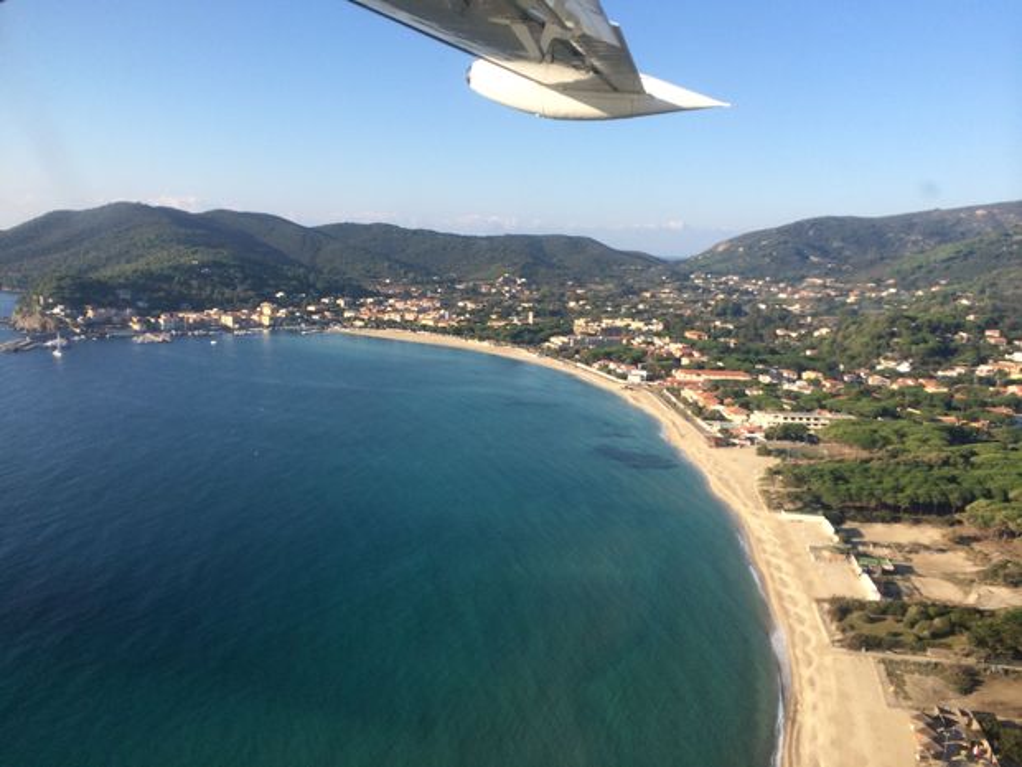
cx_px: 511
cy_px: 384
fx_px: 886
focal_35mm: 30
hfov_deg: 60.0
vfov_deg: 46.8
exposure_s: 1/1325
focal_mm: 4.12
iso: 32
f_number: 2.2
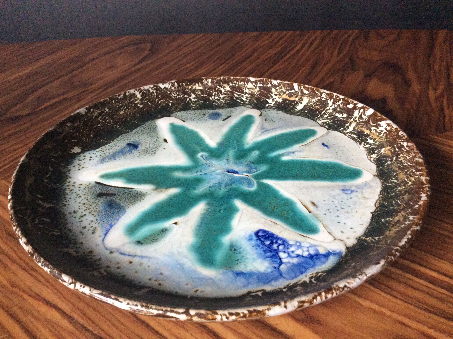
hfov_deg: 56.9
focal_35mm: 32
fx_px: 418
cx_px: 226
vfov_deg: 44.1
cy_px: 170
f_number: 2.4
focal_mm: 3.3
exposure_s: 1/17
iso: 250
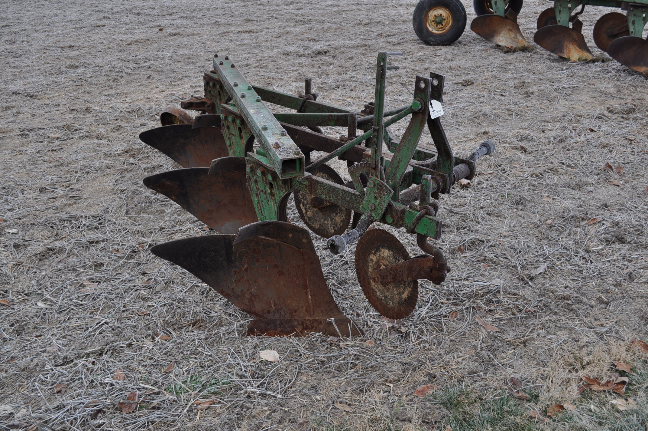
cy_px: 216
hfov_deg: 53.2
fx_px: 647
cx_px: 324
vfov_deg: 36.8
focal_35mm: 36
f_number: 5.6
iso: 200
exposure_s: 1/125
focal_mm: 24
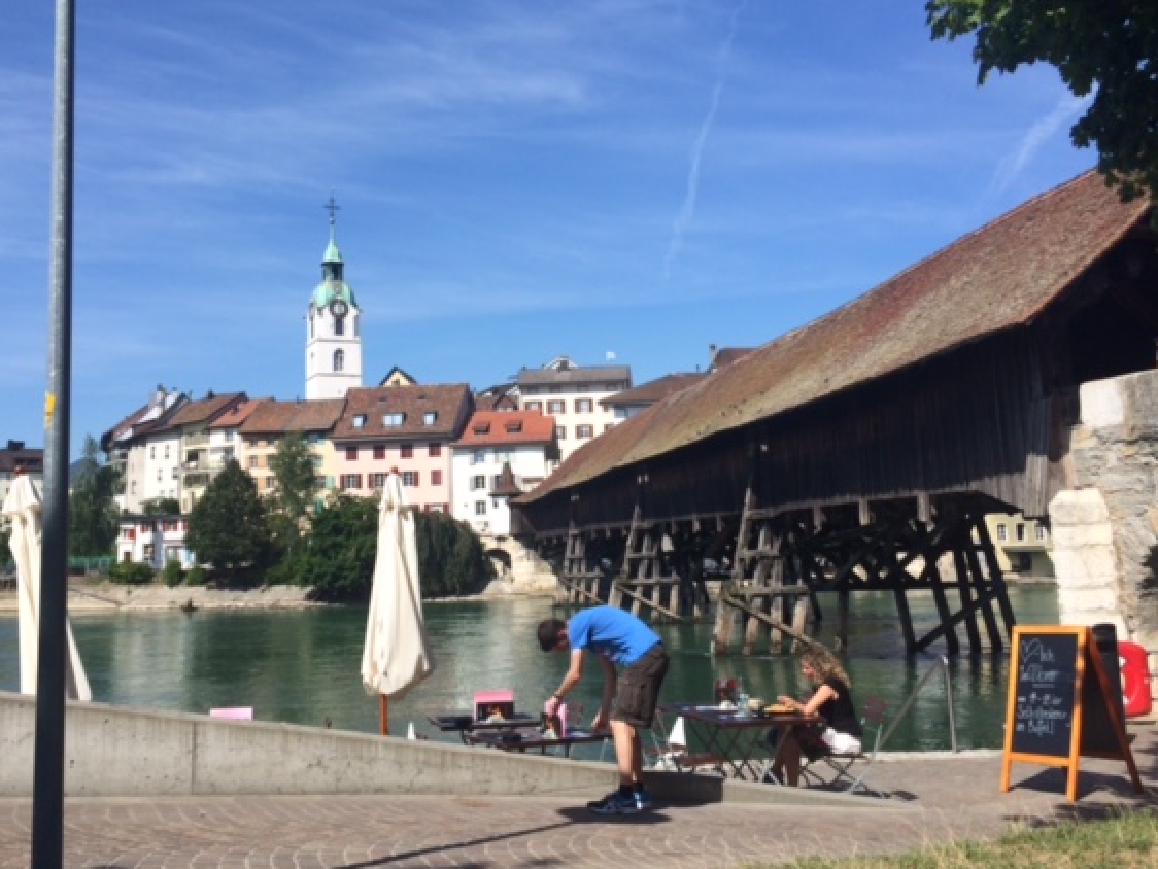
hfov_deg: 55.2
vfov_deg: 42.9
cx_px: 509
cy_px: 397
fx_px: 1104
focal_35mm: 33
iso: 32
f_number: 2.2
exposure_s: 1/2053
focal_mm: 4.15
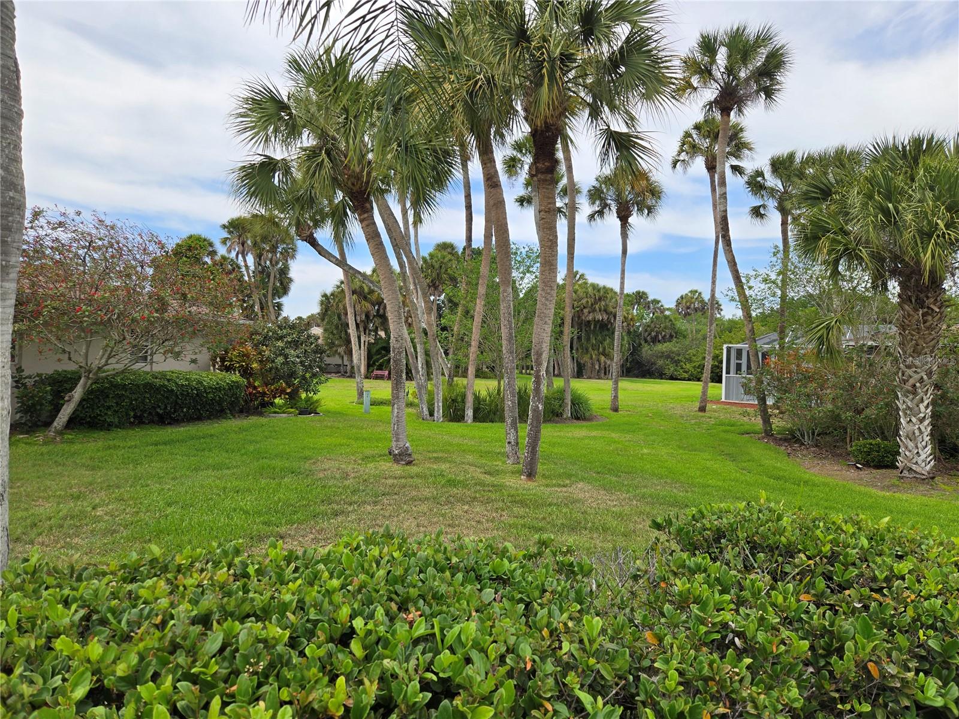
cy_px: 360
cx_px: 480
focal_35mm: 23
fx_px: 637
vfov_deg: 58.9
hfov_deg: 73.9
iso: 25
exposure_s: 1/1509
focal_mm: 5.4
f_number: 1.8
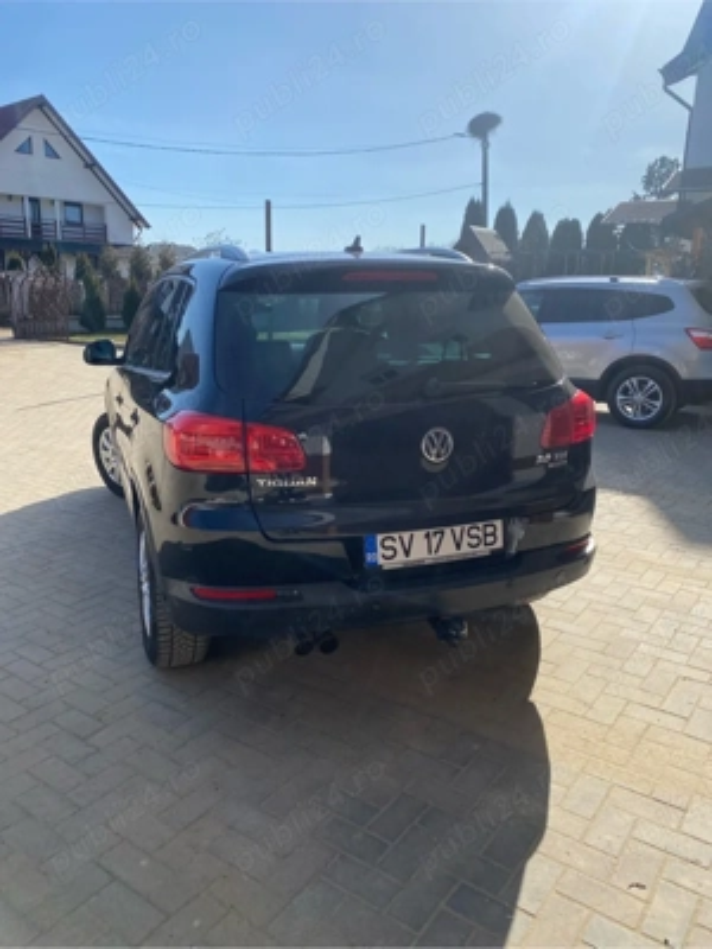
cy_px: 474
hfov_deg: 53.1
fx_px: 713
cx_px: 356
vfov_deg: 67.3
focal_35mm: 26
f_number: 1.8
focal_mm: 4.25
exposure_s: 1/3040
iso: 32
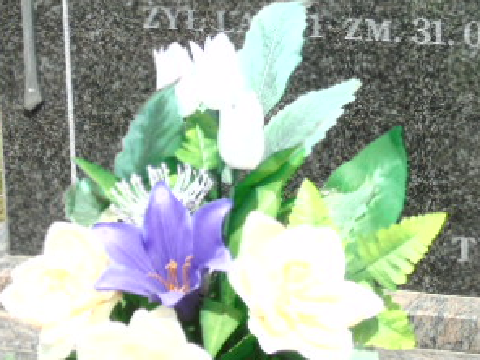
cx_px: 355
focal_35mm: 134
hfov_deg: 14.7
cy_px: 36
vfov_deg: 11.0
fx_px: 1858
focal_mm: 11
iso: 80
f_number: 4.5
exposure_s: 1/500
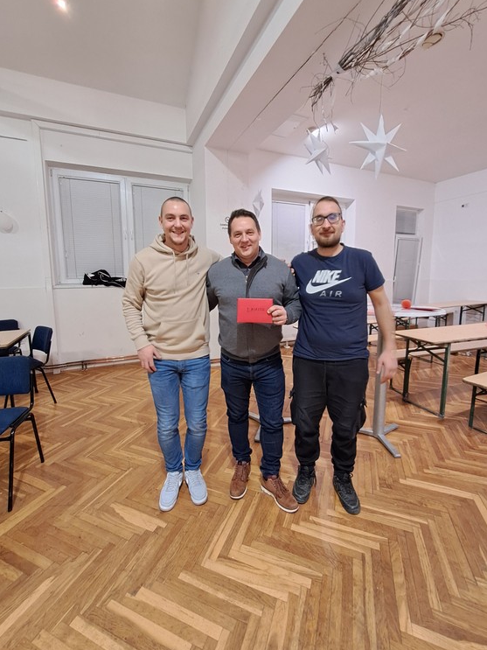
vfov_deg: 101.9
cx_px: 247
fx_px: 263
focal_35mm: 14
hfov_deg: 85.7
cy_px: 304
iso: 320
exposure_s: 1/25
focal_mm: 1.42
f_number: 2.2
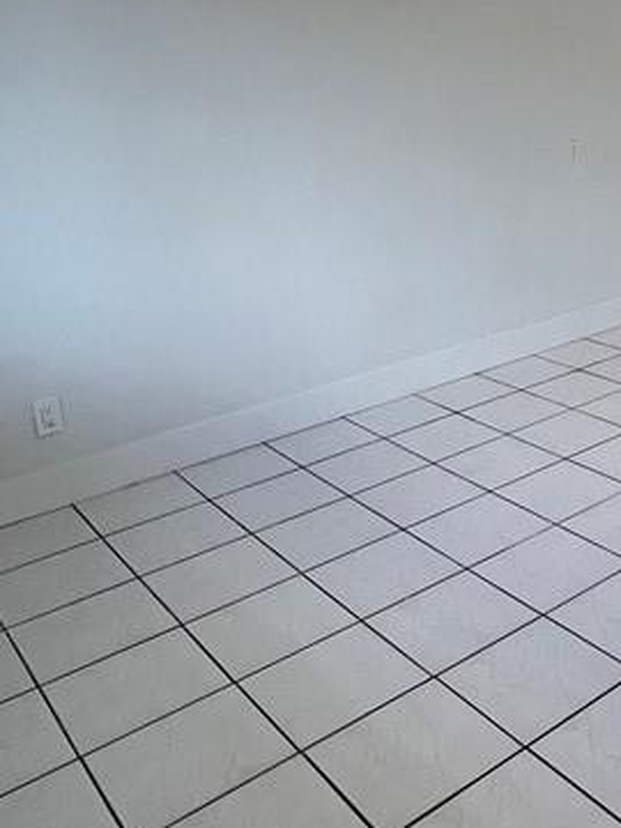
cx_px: 607
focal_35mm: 37
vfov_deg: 49.2
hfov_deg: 35.3
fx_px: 885
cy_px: 274
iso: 80
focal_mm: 1.57
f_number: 1.8
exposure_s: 1/120
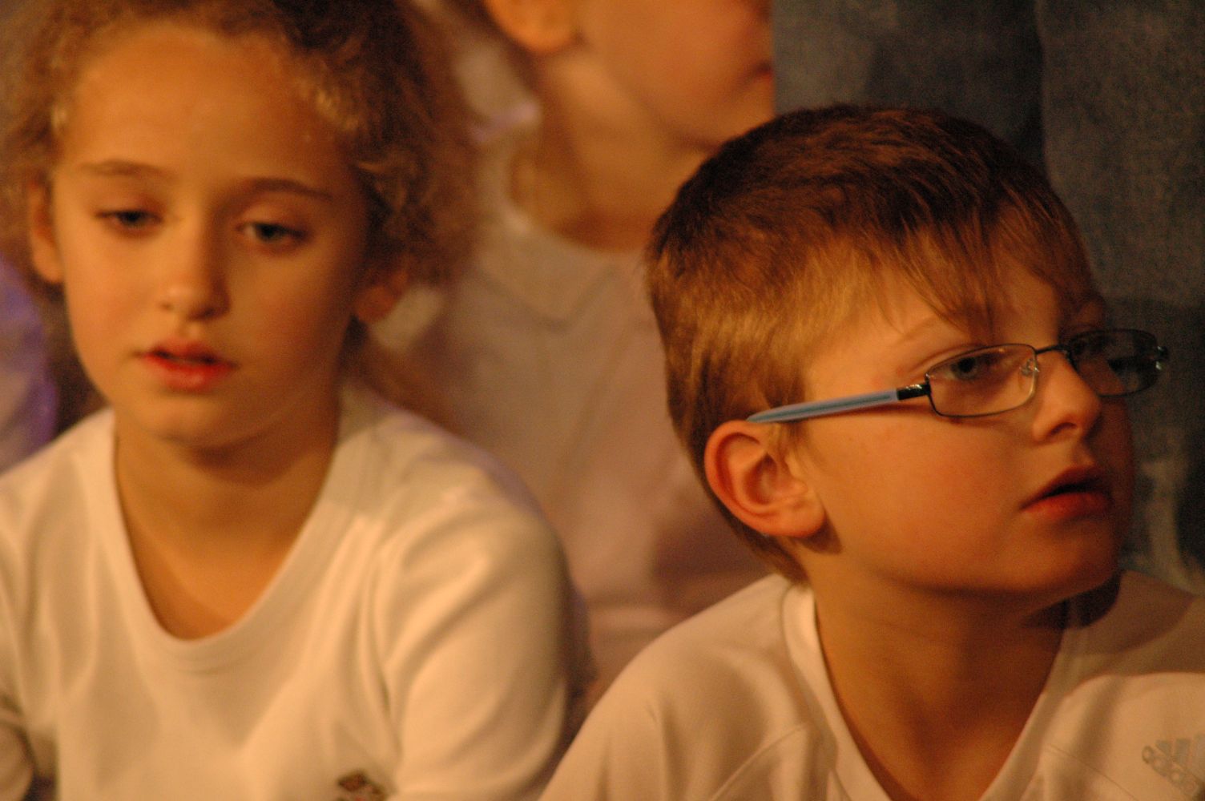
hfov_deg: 4.6
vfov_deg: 3.0
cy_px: 400
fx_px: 15049
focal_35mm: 450
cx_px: 602
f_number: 5.6
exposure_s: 1/30
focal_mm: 300
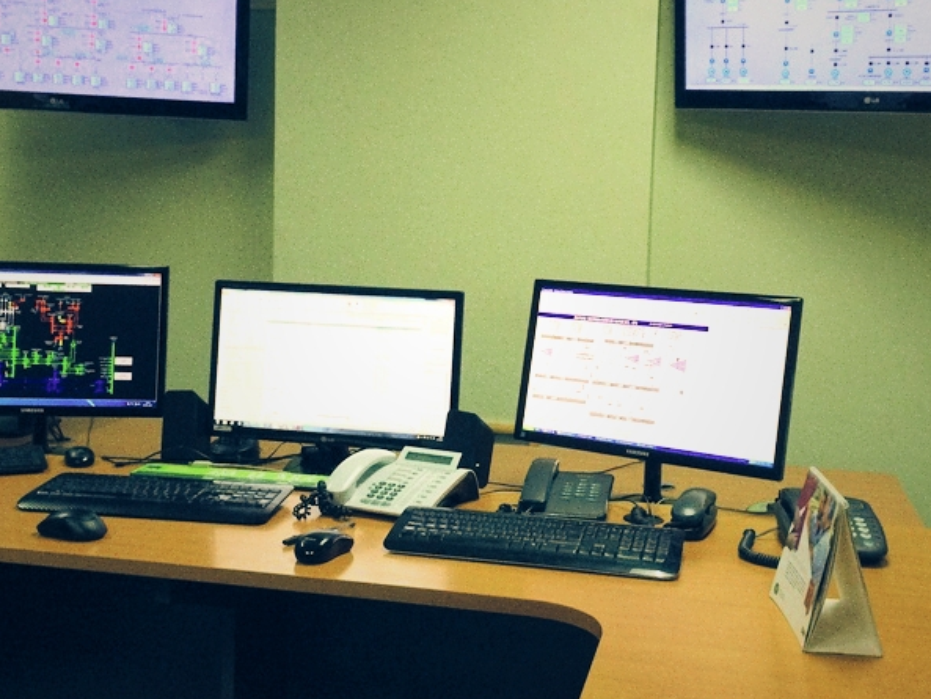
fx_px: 1184
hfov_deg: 42.9
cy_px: 288
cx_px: 449
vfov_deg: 32.8
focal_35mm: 44
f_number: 2.2
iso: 100
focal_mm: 4.15
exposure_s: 1/30
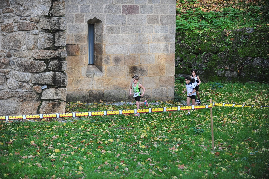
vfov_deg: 12.4
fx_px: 821
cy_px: 90
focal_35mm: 110
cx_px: 134
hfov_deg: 18.6
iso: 500
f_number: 3.2
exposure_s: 1/800
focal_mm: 110
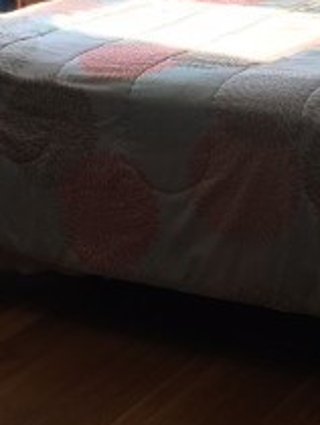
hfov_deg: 14.0
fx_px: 1304
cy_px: -14
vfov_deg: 18.0
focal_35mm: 106
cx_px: 211
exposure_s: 1/120
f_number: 2.2
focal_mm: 4.15
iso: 25
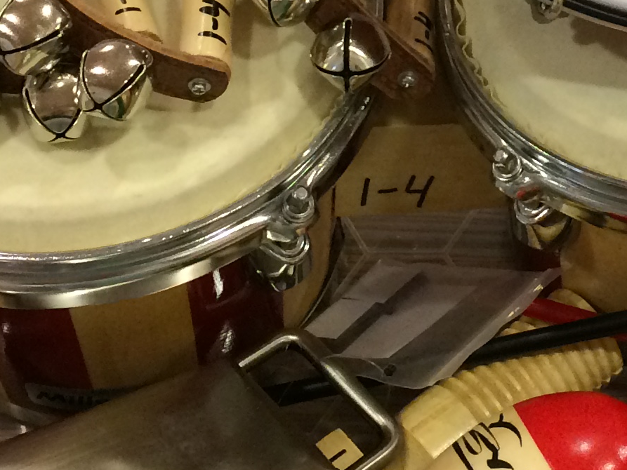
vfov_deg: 13.5
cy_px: -124
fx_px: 1920
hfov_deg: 18.1
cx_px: 636
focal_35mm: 106
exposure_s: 1/33
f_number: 2.2
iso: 80
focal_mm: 4.15
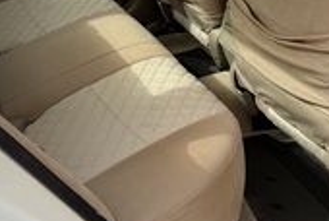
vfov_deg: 20.0
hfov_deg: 30.0
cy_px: 24
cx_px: 193
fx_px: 613
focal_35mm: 67
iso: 80
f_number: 1.78
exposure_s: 1/1949
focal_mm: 6.76
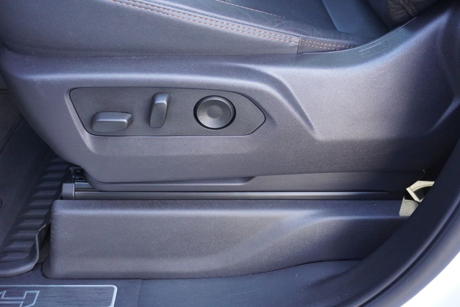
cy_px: 154
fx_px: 460
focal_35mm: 36
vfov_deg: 36.9
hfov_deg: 53.1
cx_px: 230
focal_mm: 24
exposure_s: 1/160
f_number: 4.5
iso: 2000
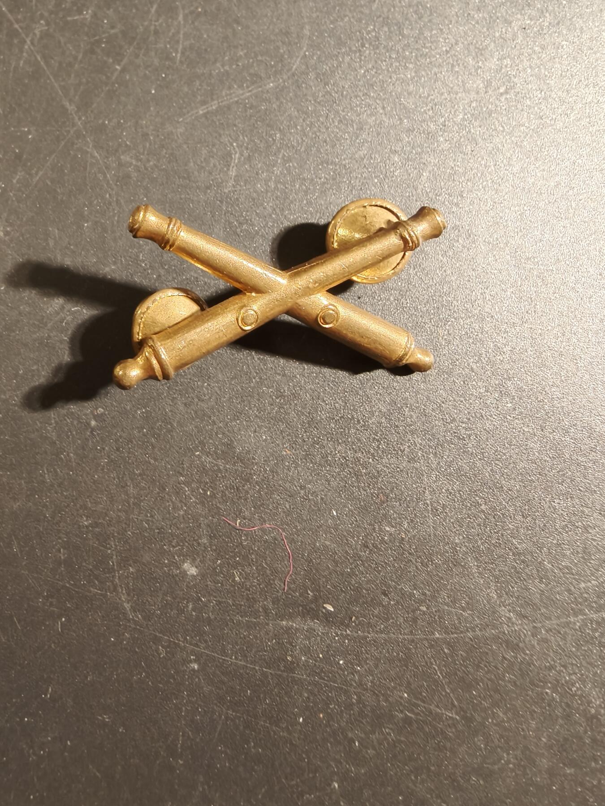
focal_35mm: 23
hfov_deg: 58.9
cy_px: 403
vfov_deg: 73.9
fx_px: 536
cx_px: 302
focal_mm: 2.32
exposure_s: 1/50
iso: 500
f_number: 2
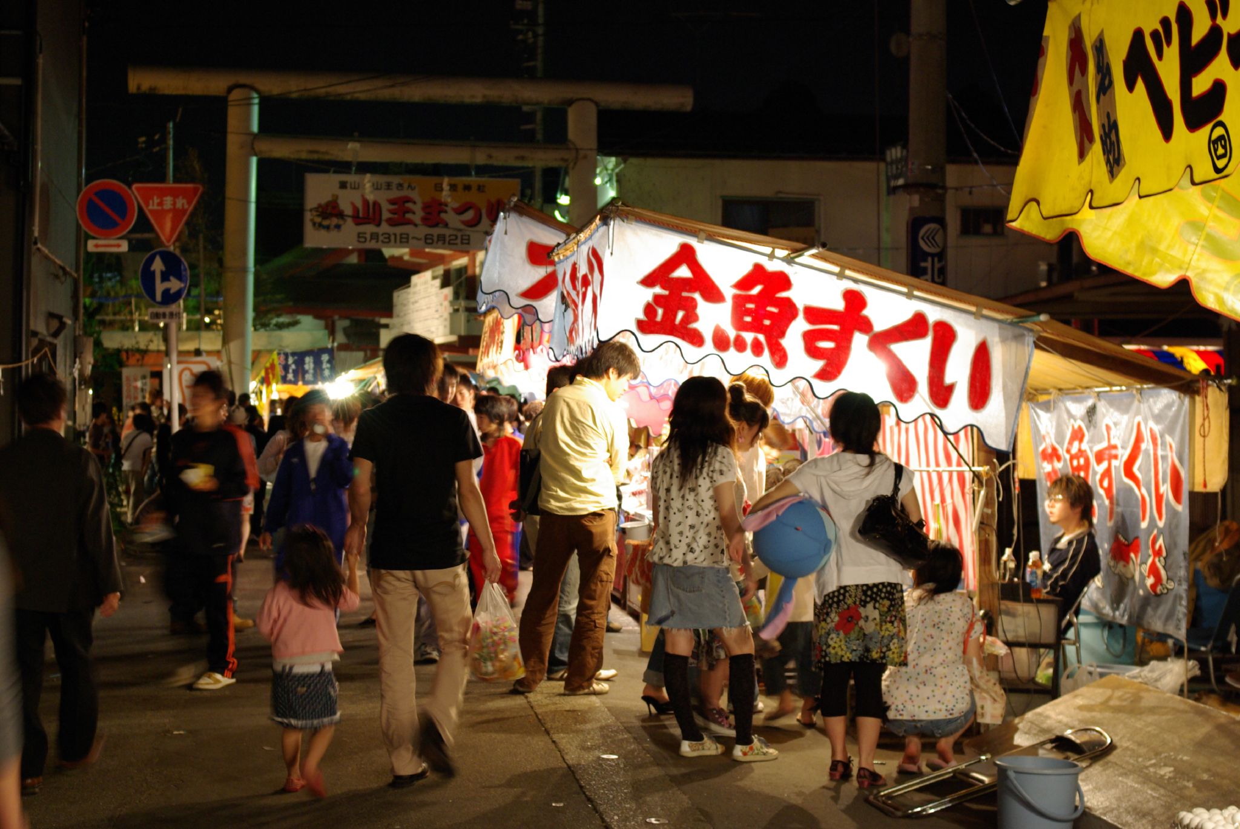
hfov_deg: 33.4
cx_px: 620
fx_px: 2069
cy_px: 414
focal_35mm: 60
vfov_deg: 22.7
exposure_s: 1/10
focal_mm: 40
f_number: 4
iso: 640
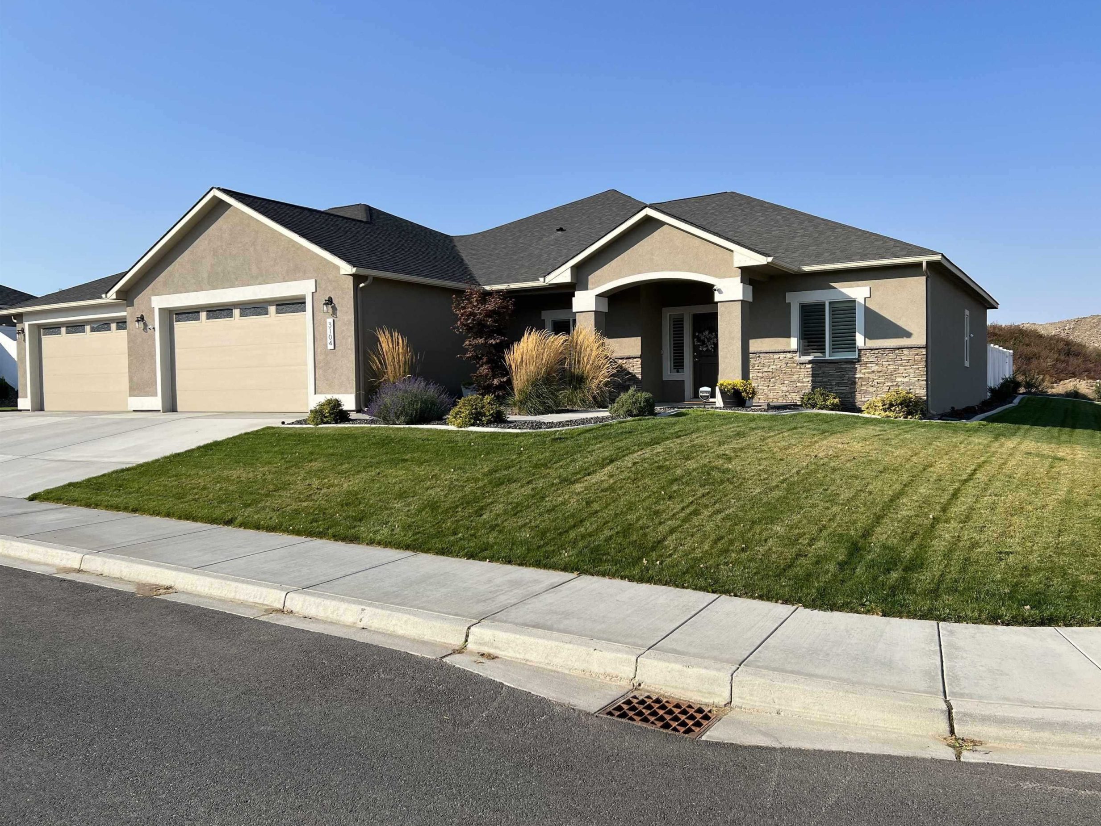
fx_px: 859
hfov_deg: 65.3
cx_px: 571
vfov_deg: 51.4
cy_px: 410
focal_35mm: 27
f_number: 1.5
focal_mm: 5.7
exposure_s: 1/4444
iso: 50
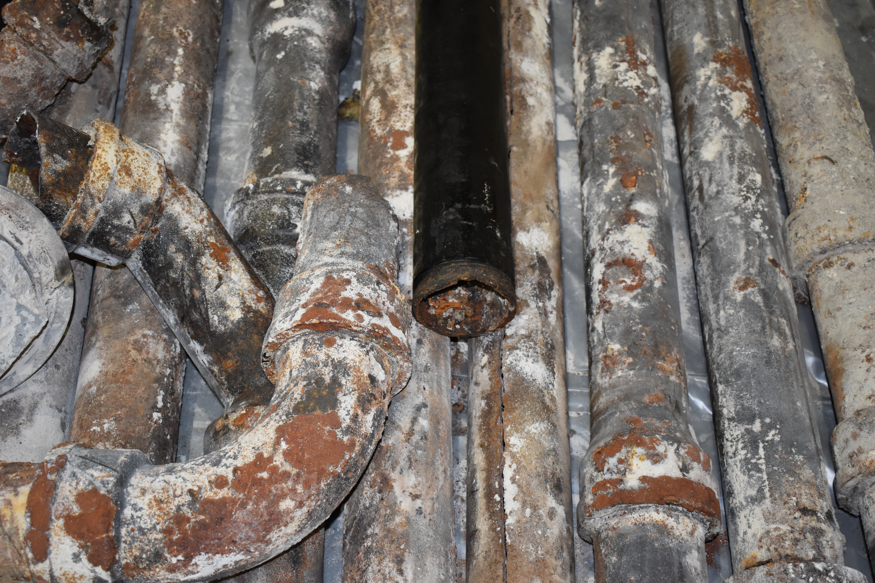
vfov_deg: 29.9
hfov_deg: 43.6
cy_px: 292
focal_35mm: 45
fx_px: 1094
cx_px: 438
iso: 800
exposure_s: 1/80
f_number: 4.5
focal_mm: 30
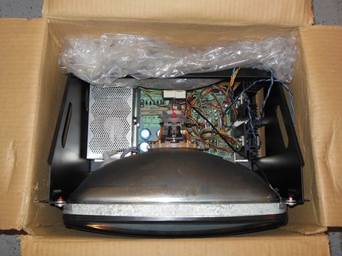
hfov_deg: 61.7
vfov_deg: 48.2
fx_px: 287
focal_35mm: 29
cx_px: 171
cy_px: 128
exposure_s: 1/25
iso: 200
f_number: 3.3
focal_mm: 5.2
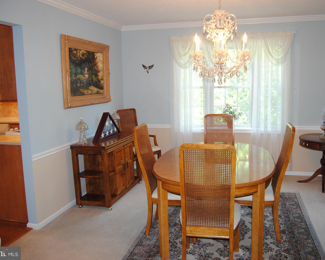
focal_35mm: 31
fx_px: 298
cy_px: 128
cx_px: 176
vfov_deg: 47.1
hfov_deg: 57.1
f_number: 4
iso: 400
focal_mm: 18
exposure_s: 1/60
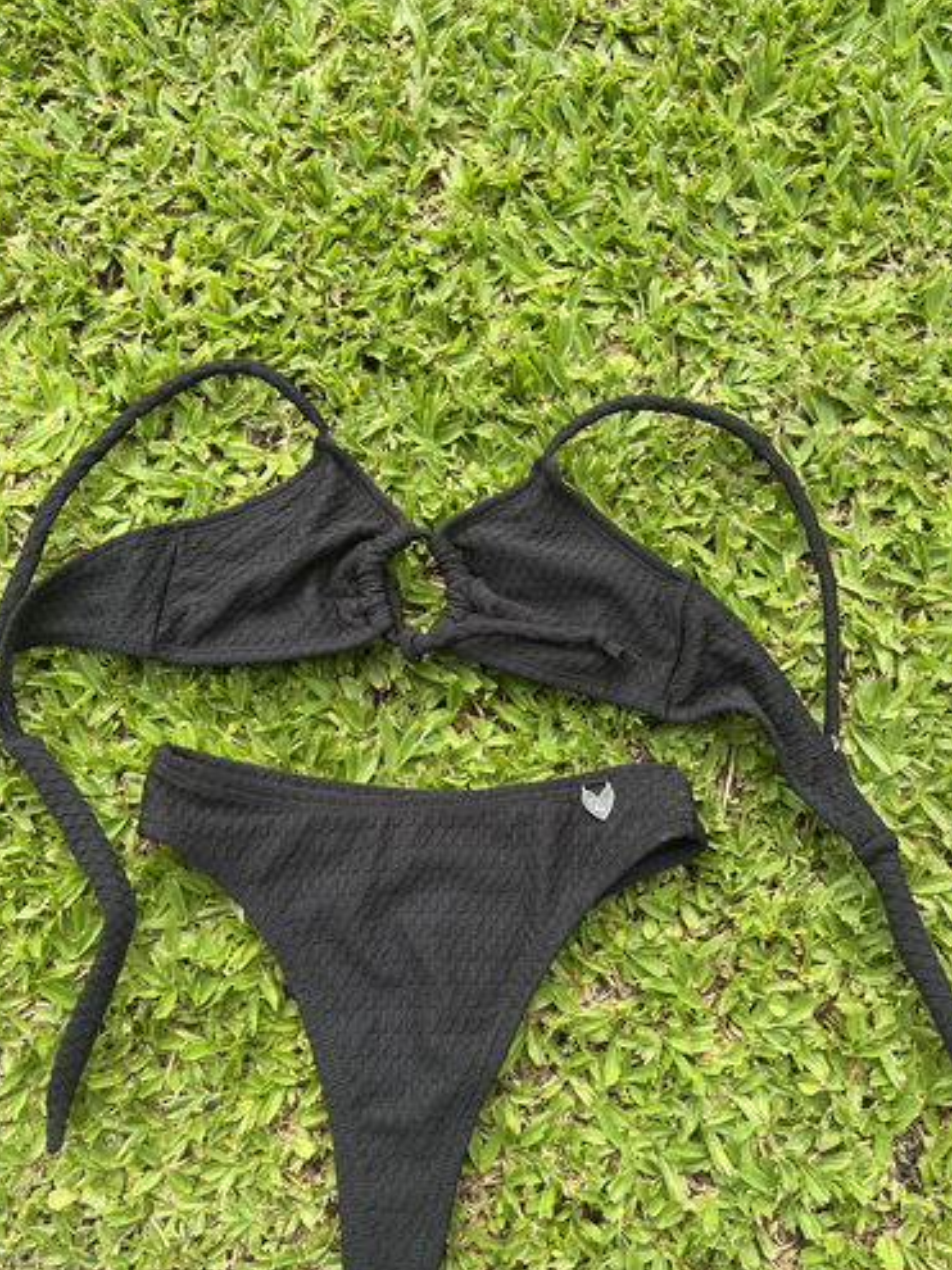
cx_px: 477
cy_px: 668
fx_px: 1027
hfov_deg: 49.7
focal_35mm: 28
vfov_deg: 63.4
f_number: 1.6
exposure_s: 1/544
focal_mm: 5.1
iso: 50
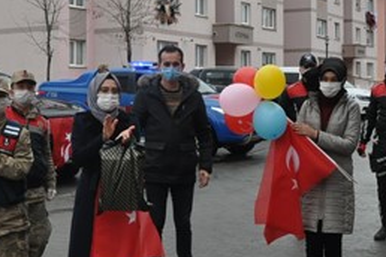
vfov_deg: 20.0
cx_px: 106
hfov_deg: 29.3
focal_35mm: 68
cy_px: 94
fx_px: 729
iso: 1000
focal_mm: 18
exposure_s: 1/500
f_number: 11
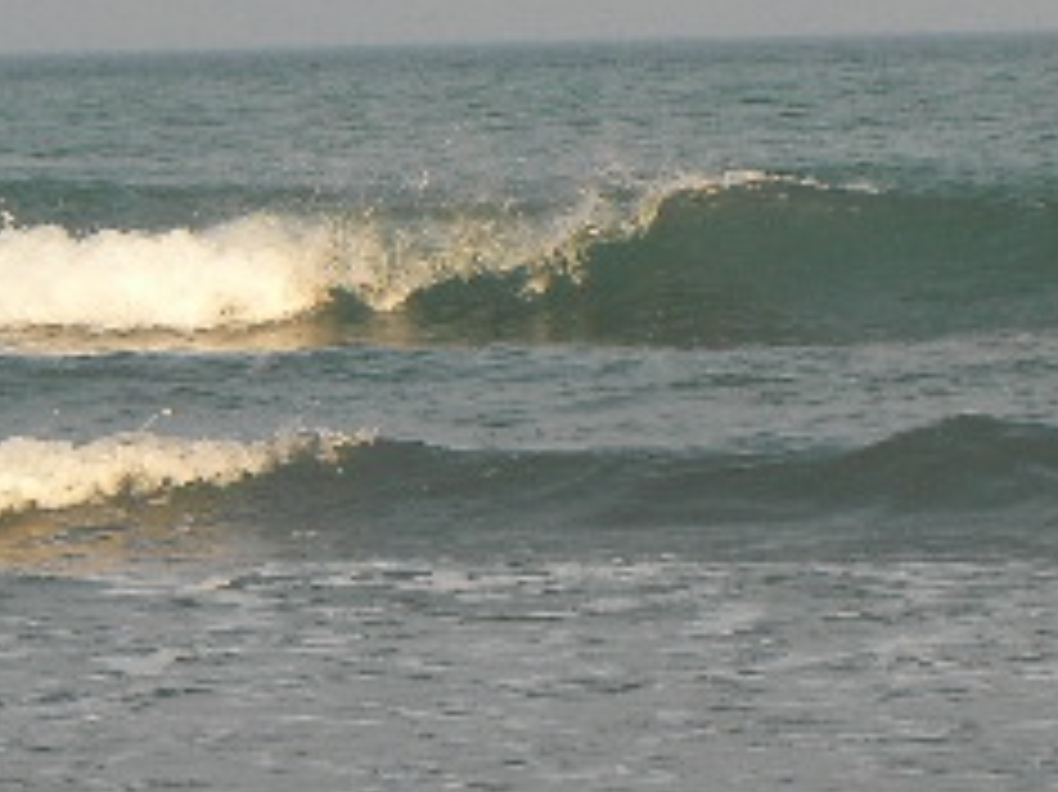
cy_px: 194
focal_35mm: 362
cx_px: 612
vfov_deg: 4.1
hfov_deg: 5.5
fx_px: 11058
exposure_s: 1/262
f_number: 4.2
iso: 50
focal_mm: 22
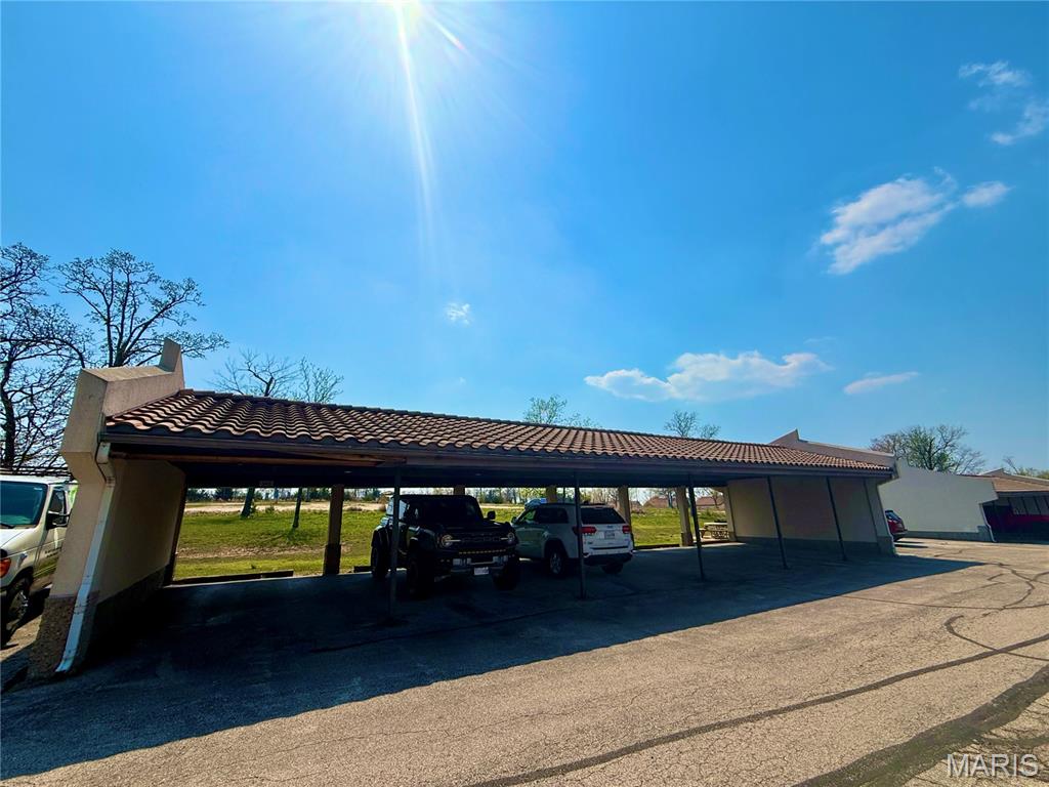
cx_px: 524
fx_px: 424
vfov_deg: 85.7
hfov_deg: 102.1
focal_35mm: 14
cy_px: 394
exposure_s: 1/6173
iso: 40
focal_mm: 2.22
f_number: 2.2
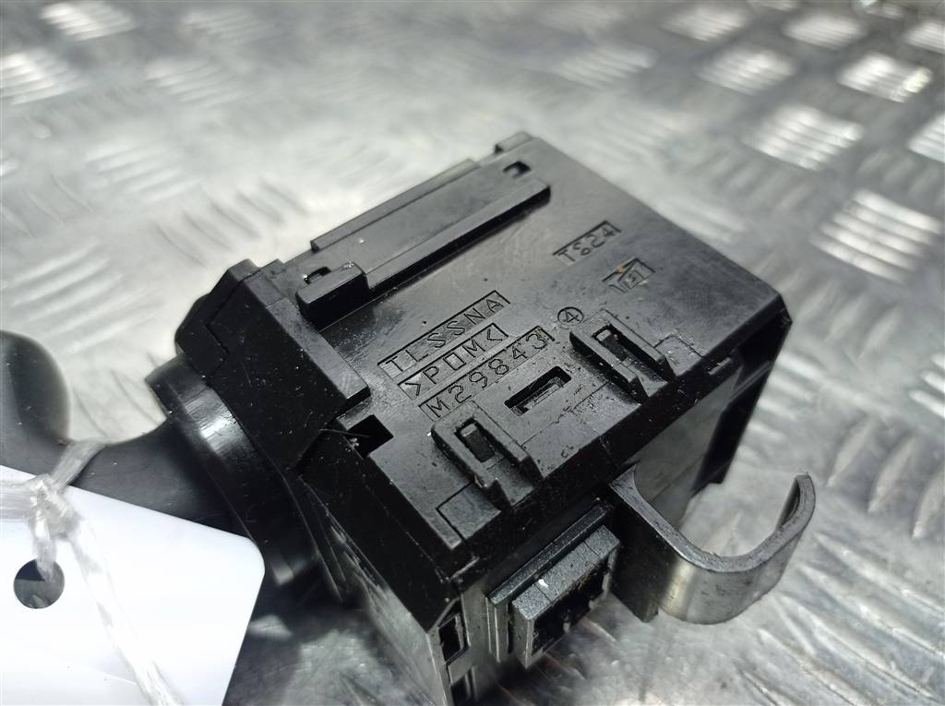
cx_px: 472
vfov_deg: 49.6
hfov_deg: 63.5
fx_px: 763
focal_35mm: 28
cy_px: 353
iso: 104
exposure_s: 1/201
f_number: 1.79
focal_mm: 4.7
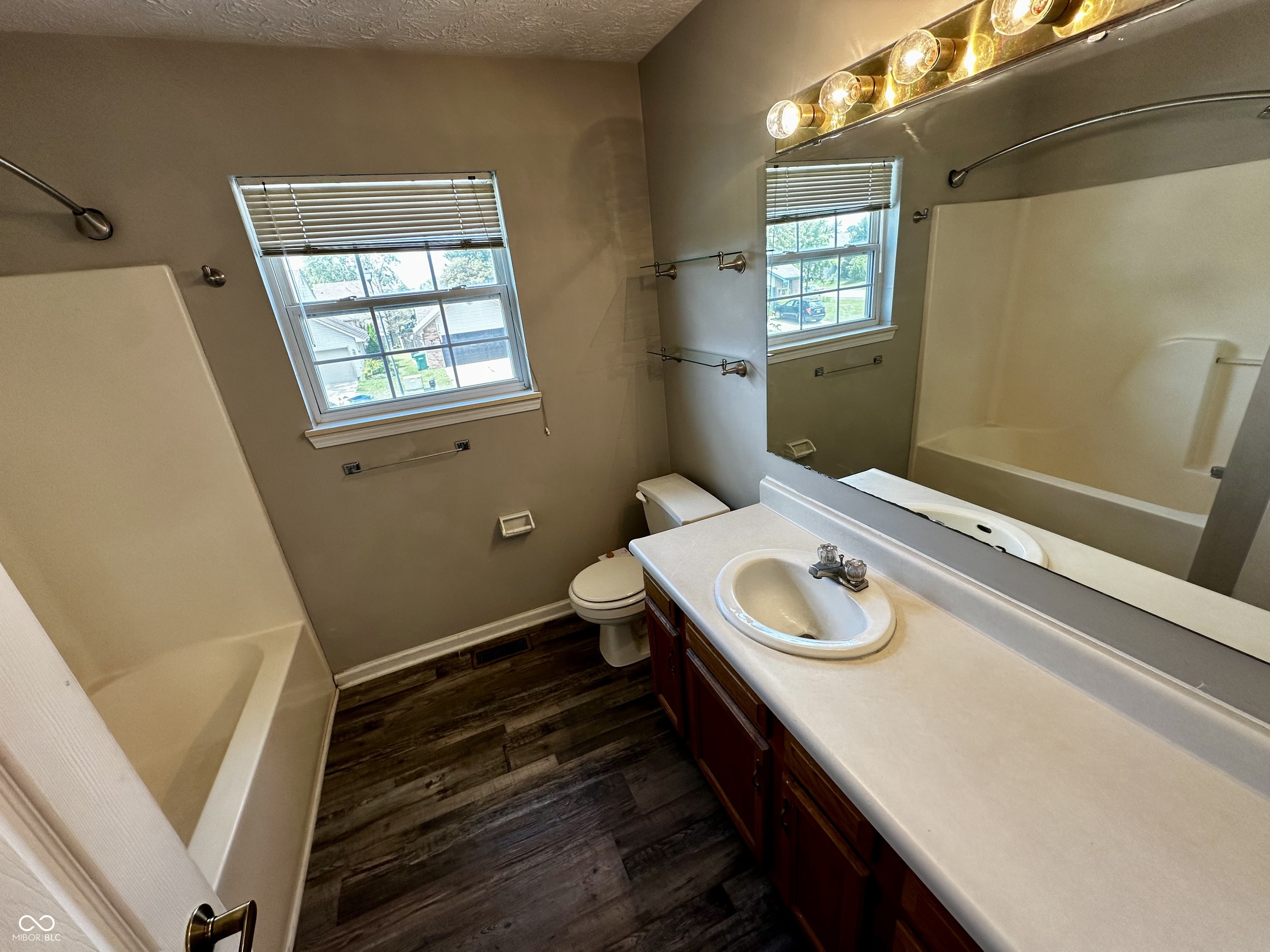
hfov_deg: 102.1
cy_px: 476
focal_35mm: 14
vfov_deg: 85.7
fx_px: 514
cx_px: 635
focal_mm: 2.22
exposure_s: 1/120
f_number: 2.2
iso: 100
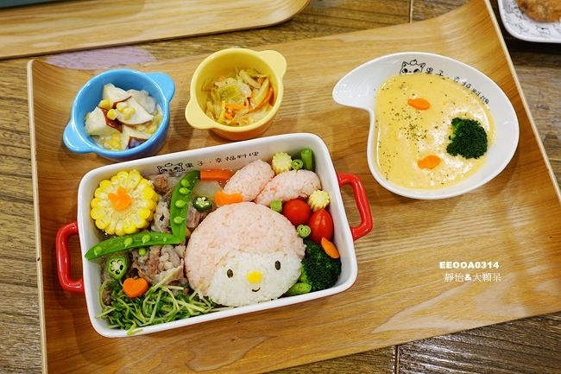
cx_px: 280
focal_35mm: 29
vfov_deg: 44.9
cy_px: 187
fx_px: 452
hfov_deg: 63.7
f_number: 2.5
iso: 160
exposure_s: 1/30
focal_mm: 10.81
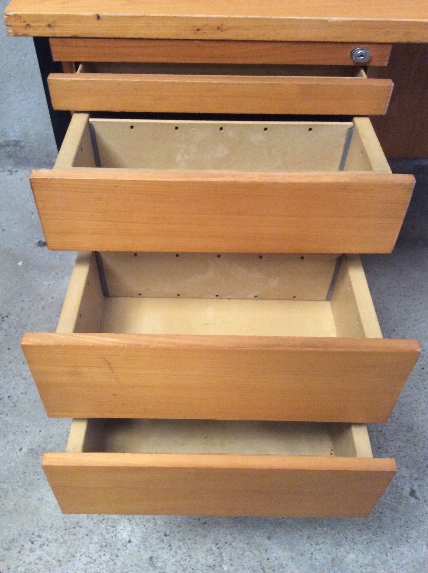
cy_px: 286
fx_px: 529
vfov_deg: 56.9
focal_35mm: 32
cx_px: 214
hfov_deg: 44.1
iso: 320
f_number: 2.4
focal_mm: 3.3
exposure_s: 1/17
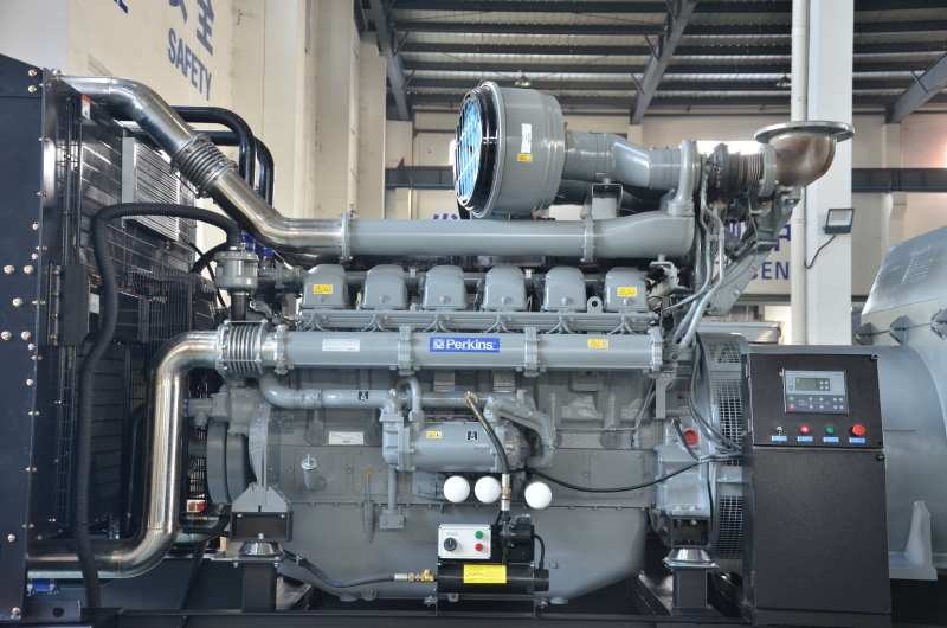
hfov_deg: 41.2
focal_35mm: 48
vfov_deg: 28.0
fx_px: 1260
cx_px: 474
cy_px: 314
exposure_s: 1/30
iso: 640
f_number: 4.2
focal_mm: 32
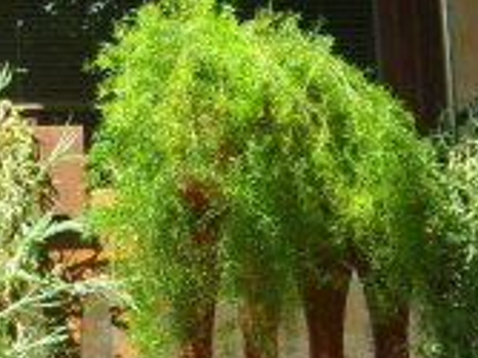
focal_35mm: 134
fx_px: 1849
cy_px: 243
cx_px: -57
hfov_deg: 14.4
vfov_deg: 11.0
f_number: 2.8
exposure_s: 1/180
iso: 50
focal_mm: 5.8
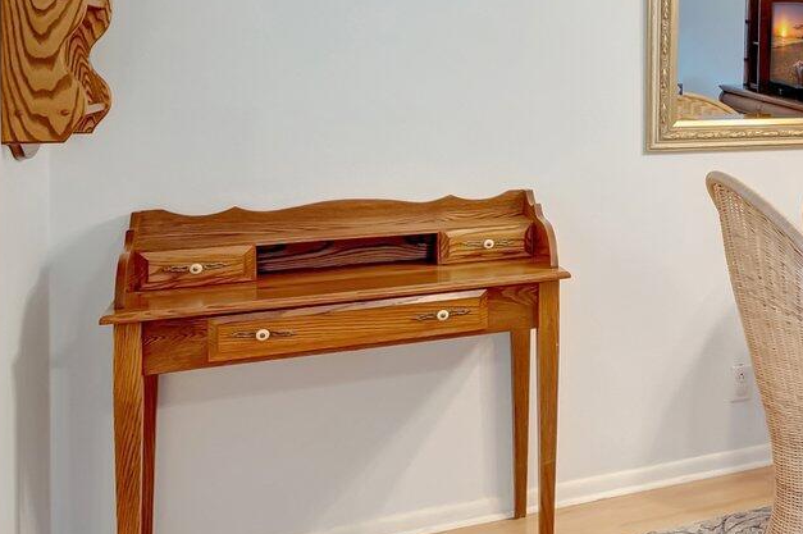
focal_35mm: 49
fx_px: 1092
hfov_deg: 32.0
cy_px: 40
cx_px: 1010
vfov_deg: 26.4
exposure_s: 1/3.33
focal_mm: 10
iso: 640
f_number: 8
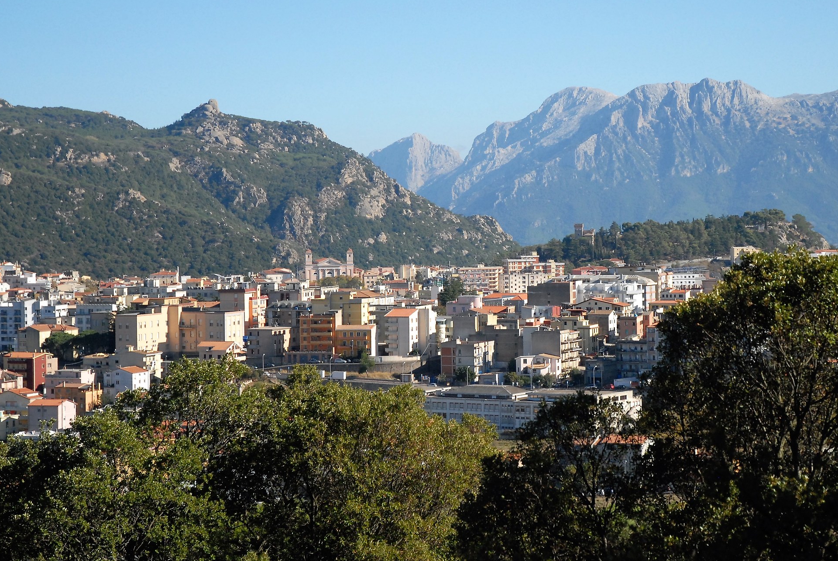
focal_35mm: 90
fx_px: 2097
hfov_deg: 22.6
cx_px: 506
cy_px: 228
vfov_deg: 15.2
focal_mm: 48
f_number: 4.5
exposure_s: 1/3200
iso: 500
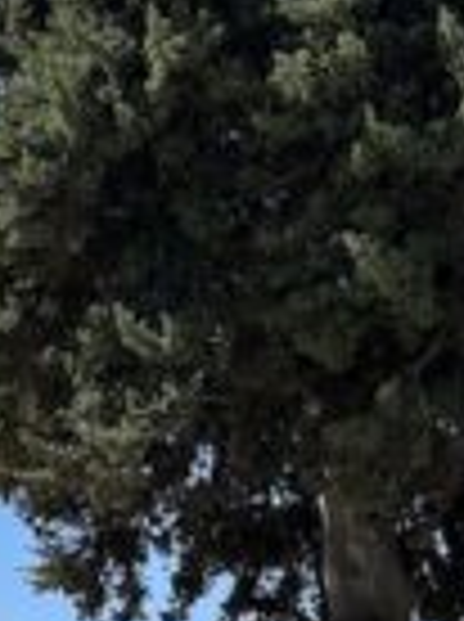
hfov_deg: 12.0
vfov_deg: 15.7
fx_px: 2133
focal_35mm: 119
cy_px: 814
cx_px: -182
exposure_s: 1/5587
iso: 50
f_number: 1.5
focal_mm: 5.7
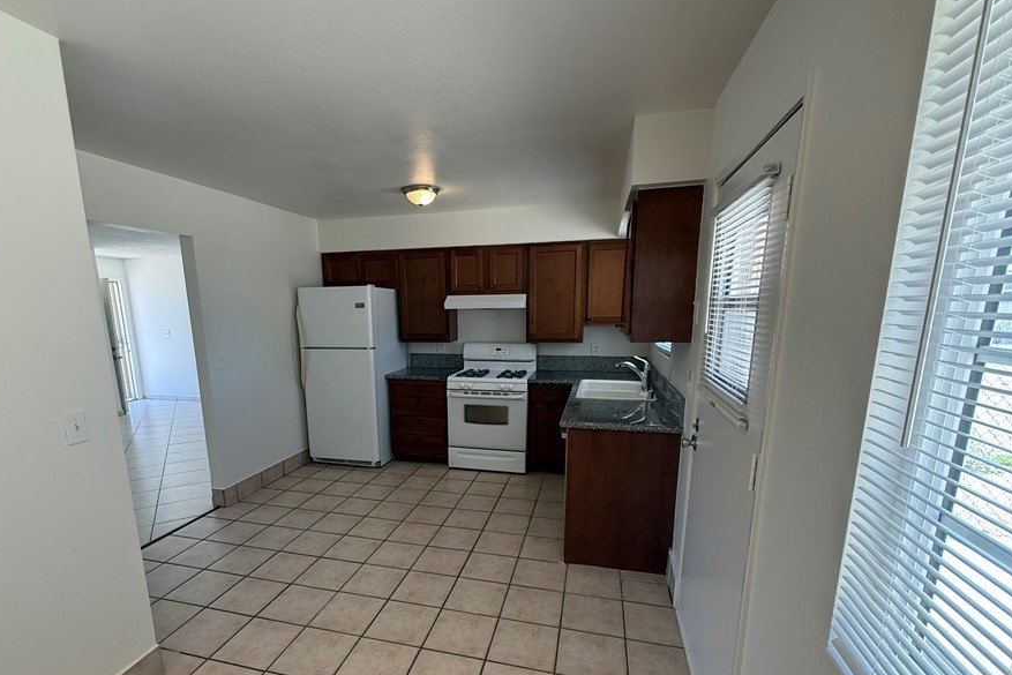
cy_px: 407
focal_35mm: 17
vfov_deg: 69.7
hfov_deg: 93.1
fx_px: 478
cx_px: 464
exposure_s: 1/120
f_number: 2.2
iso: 200
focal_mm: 2.22
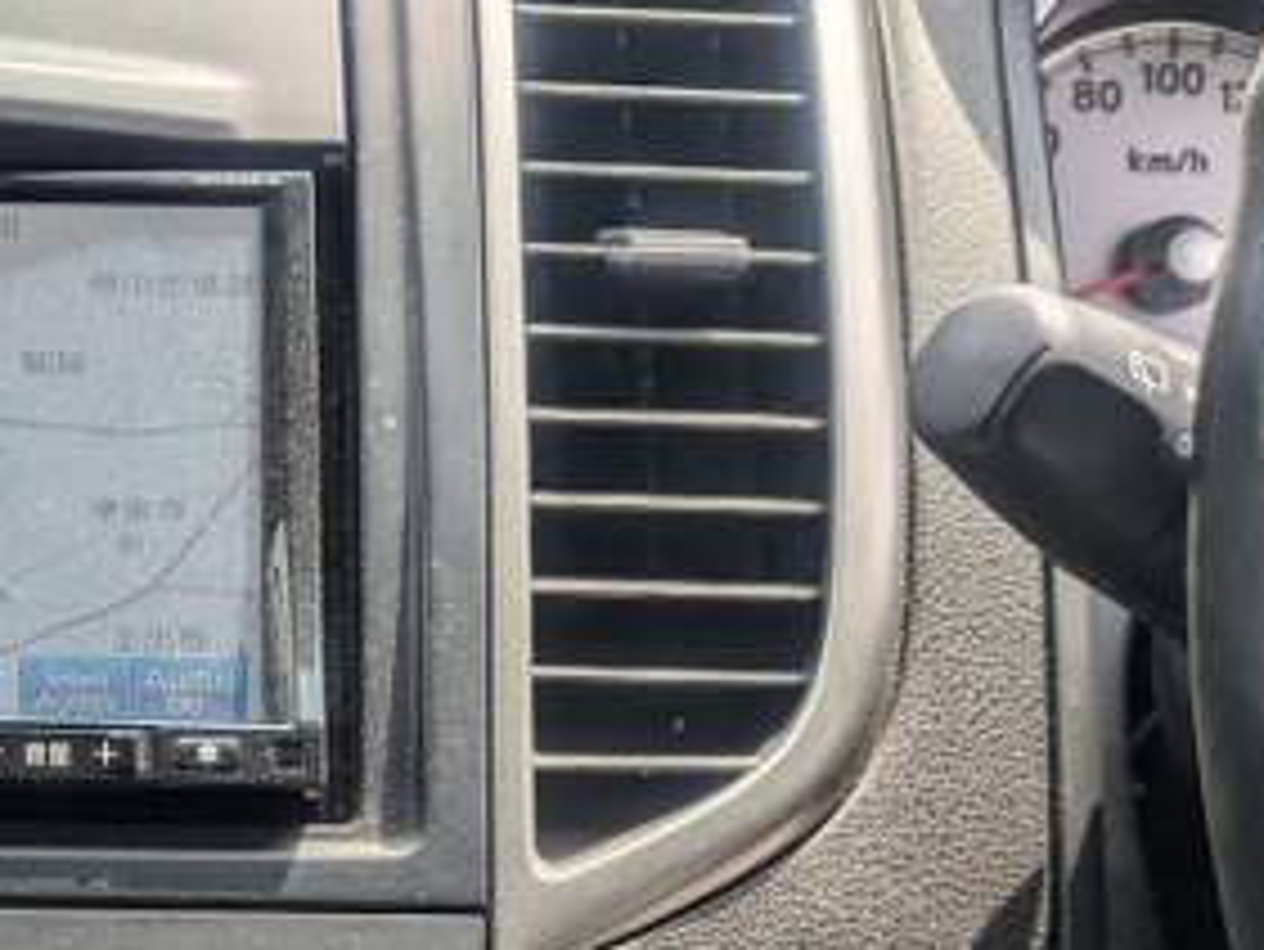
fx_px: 2594
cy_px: 982
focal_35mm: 71
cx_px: -110
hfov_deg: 25.5
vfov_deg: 20.0
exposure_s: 1/652
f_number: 1.89
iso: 47
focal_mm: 5.43
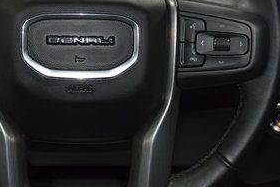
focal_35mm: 106
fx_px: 826
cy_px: 34
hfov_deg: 19.1
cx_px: 79
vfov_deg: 12.9
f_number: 4
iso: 1250
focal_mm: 31
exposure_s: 1/20
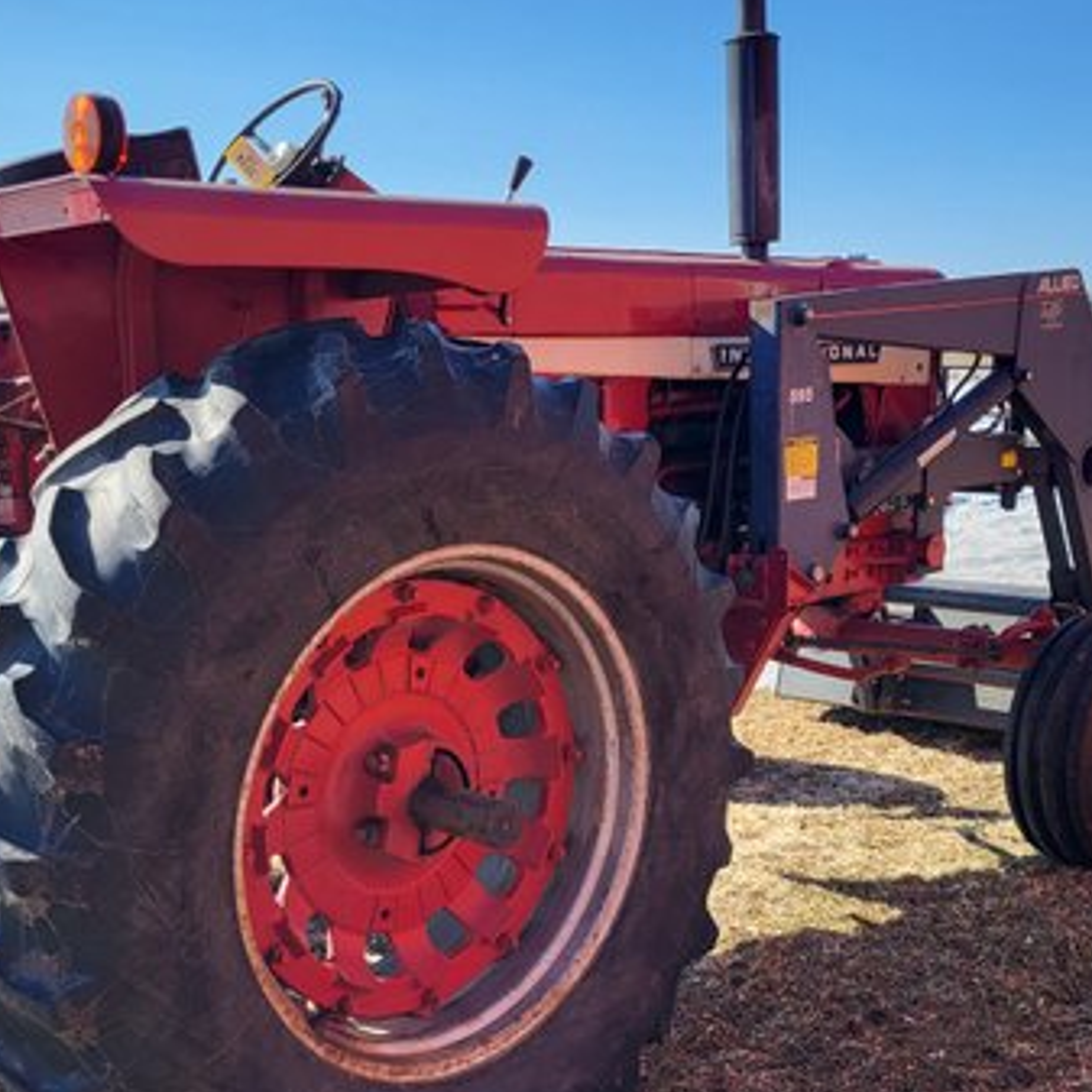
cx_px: 455
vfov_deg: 39.1
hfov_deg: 39.1
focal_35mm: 43
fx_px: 1535
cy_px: 637
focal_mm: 5.4
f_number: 1.8
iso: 40
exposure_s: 1/1614
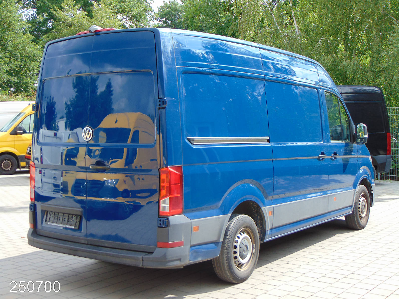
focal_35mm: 50
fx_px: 576
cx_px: 200
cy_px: 150
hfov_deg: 38.2
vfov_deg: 29.1
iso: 80
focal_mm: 9
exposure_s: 1/320
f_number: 9
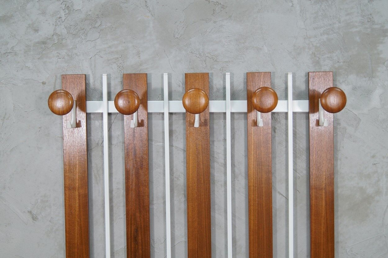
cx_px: 194
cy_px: 129
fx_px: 485
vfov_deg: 29.8
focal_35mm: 45
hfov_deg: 43.6
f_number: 5
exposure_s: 1/25
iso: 400
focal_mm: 30
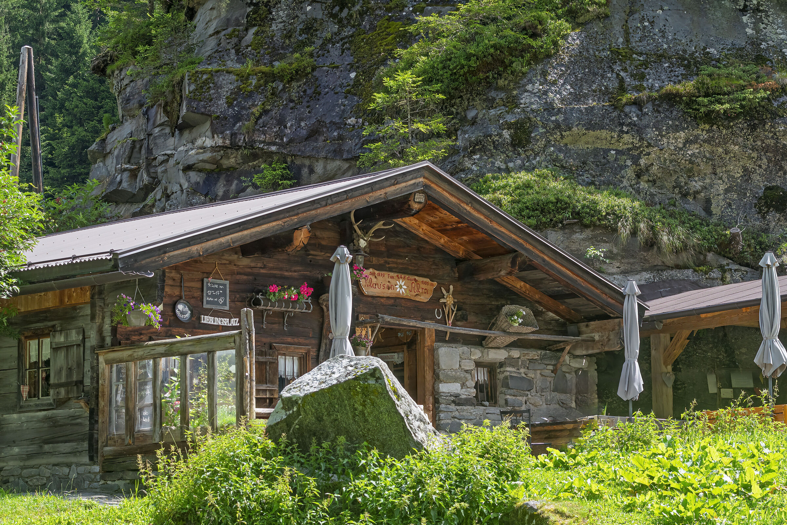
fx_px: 2295
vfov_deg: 13.0
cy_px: 262
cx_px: 394
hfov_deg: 19.5
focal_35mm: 105
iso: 500
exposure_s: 1/500
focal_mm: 70
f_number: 6.3
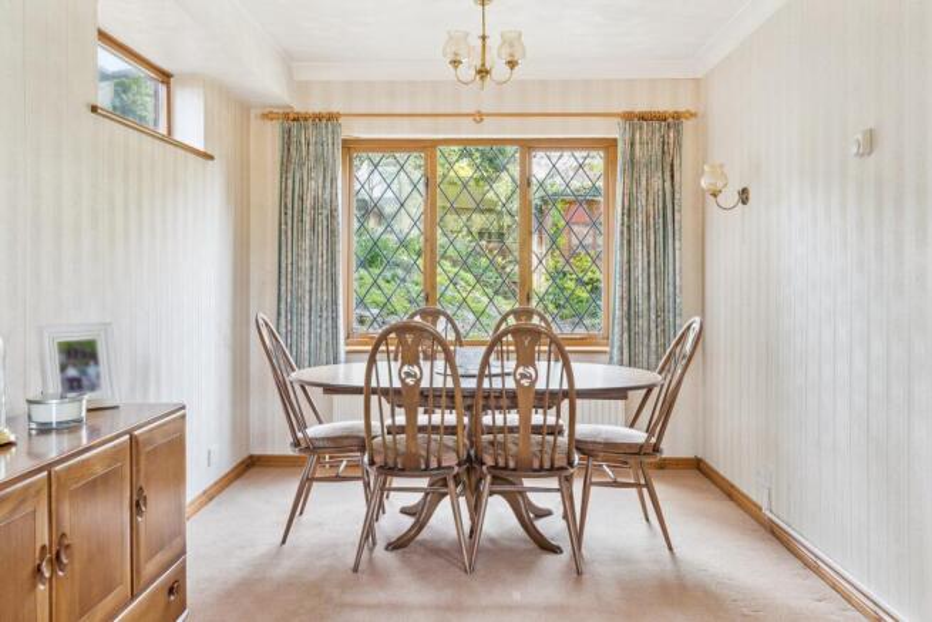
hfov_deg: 60.3
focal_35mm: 31
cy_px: 311
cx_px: 466
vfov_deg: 42.3
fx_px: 803
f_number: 5.6
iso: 500
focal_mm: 31
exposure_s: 1/15
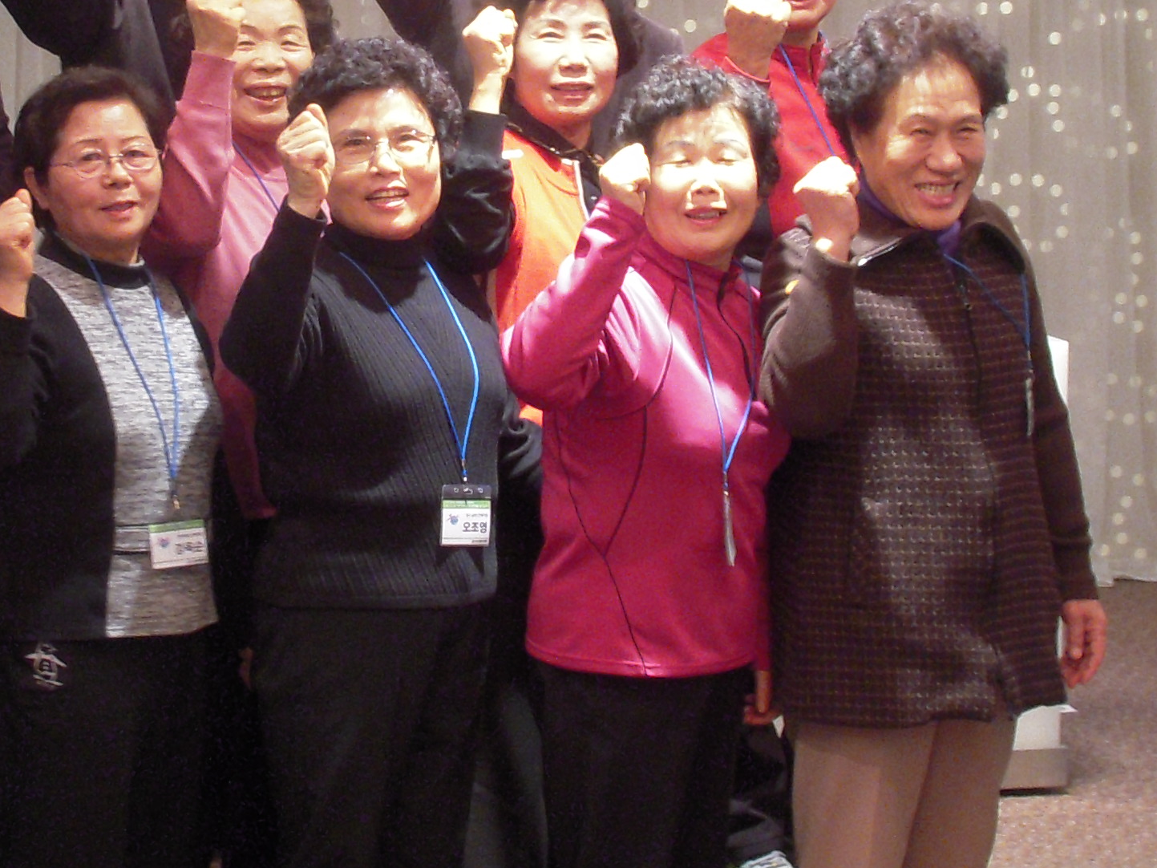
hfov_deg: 21.4
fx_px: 3041
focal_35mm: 91
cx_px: 359
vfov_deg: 16.2
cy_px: 270
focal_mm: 6.3
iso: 200
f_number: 3.3
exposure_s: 1/8
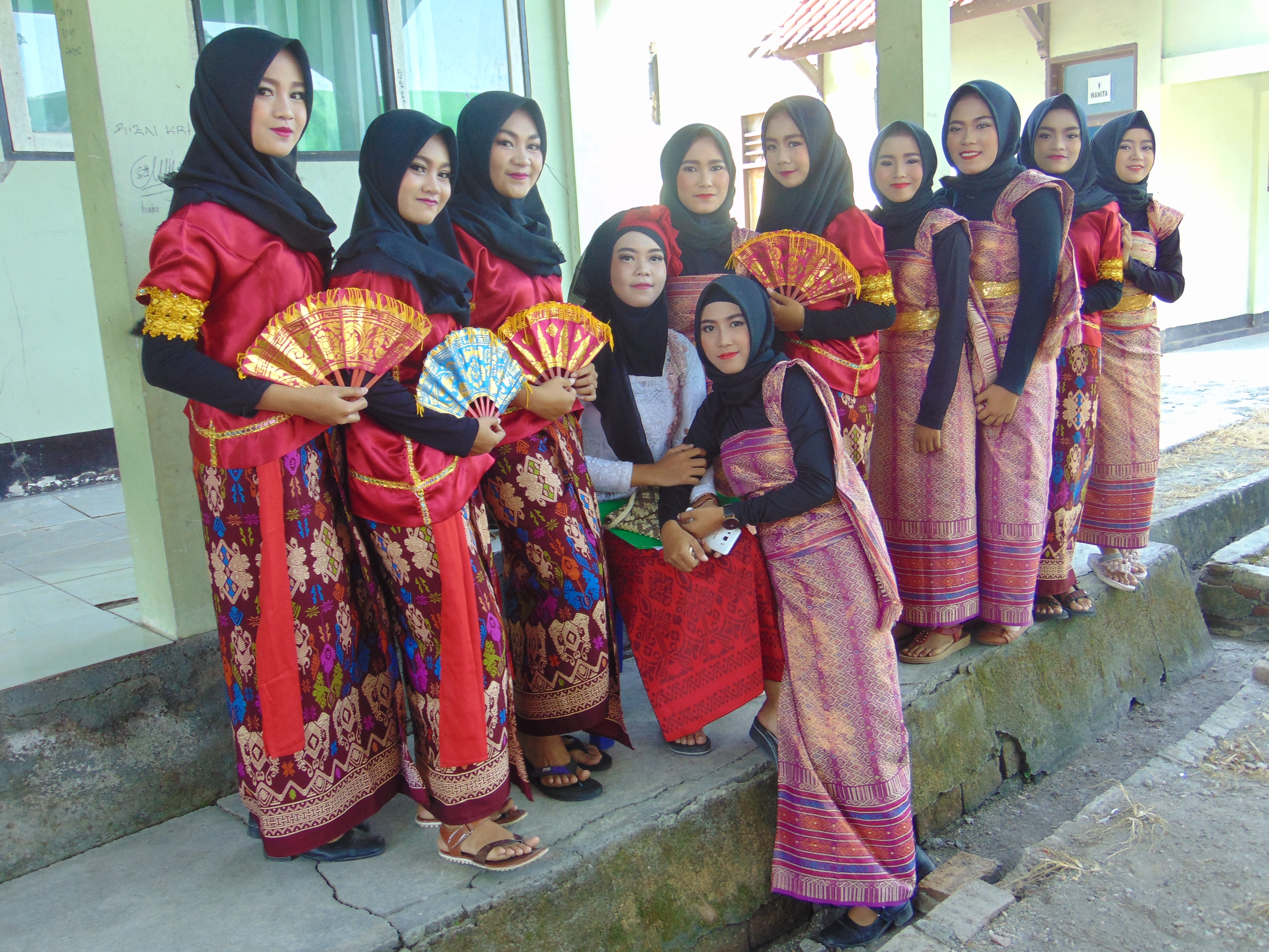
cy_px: 476
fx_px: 1210
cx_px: 634
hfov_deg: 55.4
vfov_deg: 42.9
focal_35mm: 33
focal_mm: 5.8
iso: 80
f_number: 3.2
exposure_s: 1/40
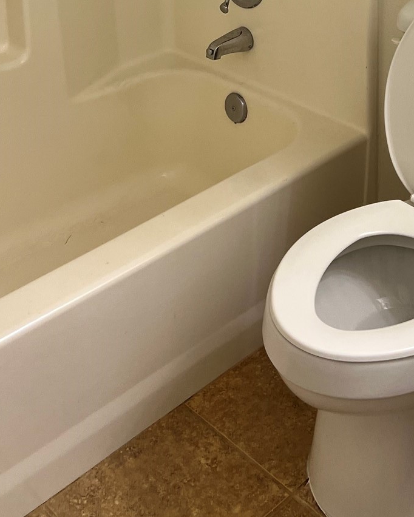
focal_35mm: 61
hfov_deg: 25.0
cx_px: 234
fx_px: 934
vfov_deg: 27.4
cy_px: -99
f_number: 1.5
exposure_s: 1/120
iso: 80
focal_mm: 5.7
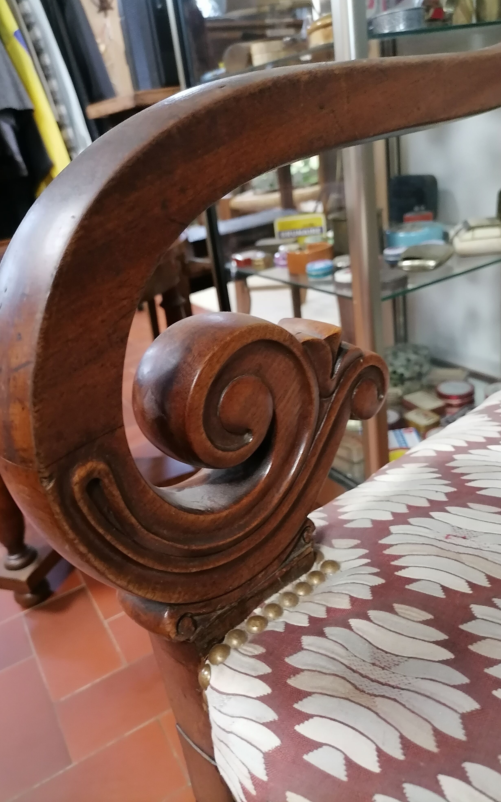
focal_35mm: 28
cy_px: 397
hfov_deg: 44.5
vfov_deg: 66.5
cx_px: 257
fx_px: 612
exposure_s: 1/30
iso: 800
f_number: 1.8
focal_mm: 5.4
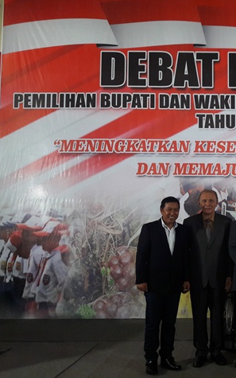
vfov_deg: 49.3
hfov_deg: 29.8
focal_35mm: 40
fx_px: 412
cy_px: 188
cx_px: 236
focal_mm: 3.7
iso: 100
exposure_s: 1/33
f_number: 1.9
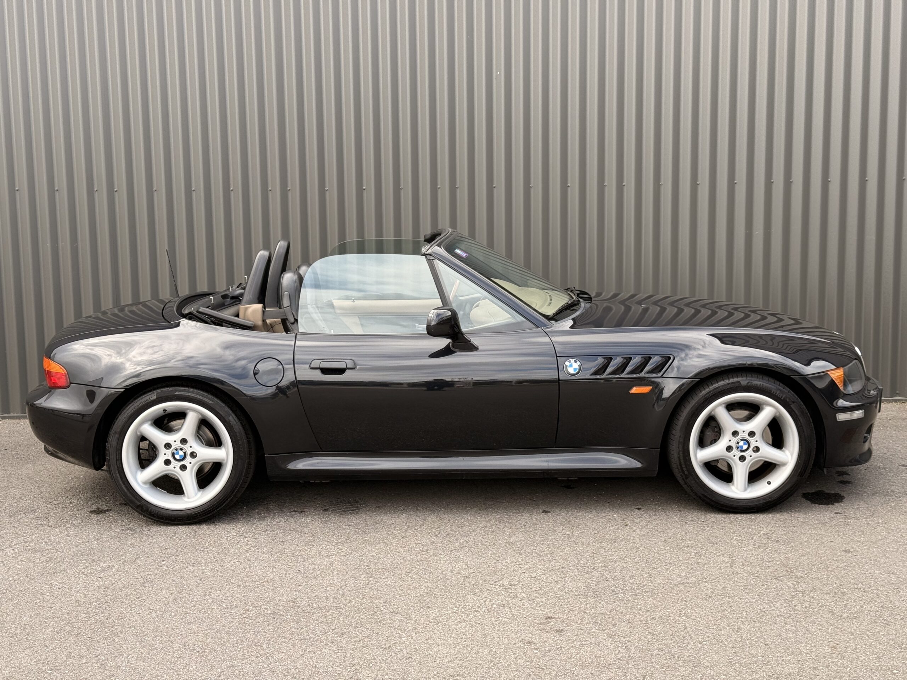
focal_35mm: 48
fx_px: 1258
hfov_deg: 39.7
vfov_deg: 30.3
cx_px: 454
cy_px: 340
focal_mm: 6.76
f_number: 1.78
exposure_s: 1/596
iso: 100
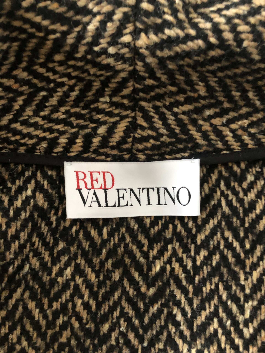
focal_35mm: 28
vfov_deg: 63.4
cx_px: 132
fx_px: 286
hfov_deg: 49.7
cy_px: 176
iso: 100
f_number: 1.8
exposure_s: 1/4
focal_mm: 3.99
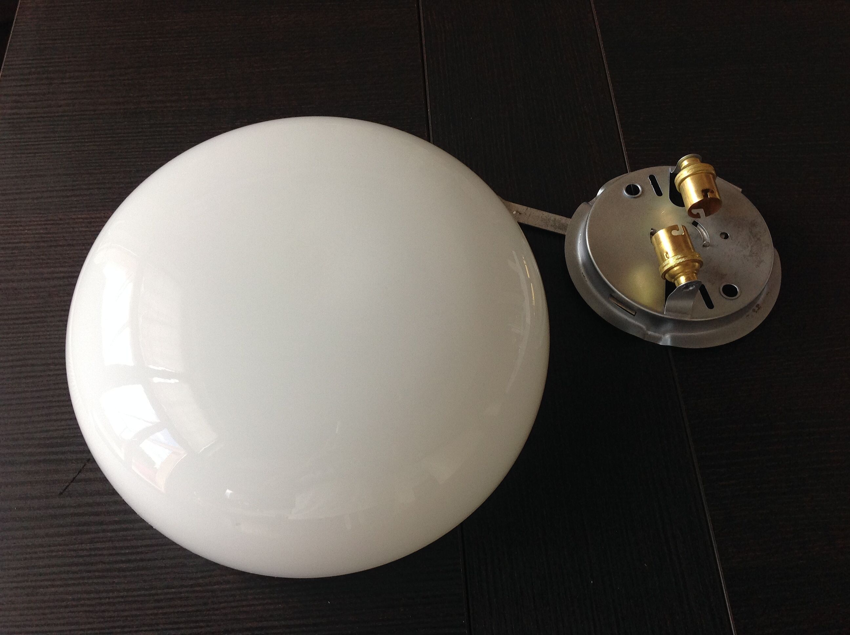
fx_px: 858
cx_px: 425
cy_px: 318
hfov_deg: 52.7
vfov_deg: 40.6
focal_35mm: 35
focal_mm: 4.28
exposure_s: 1/120
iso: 100
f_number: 2.4
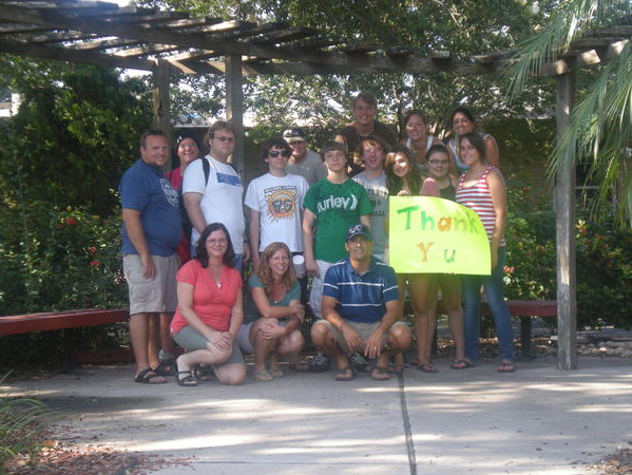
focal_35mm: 79
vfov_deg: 18.7
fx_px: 1443
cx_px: 317
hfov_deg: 24.7
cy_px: 244
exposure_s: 1/120
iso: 154
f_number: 4.6
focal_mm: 12.3
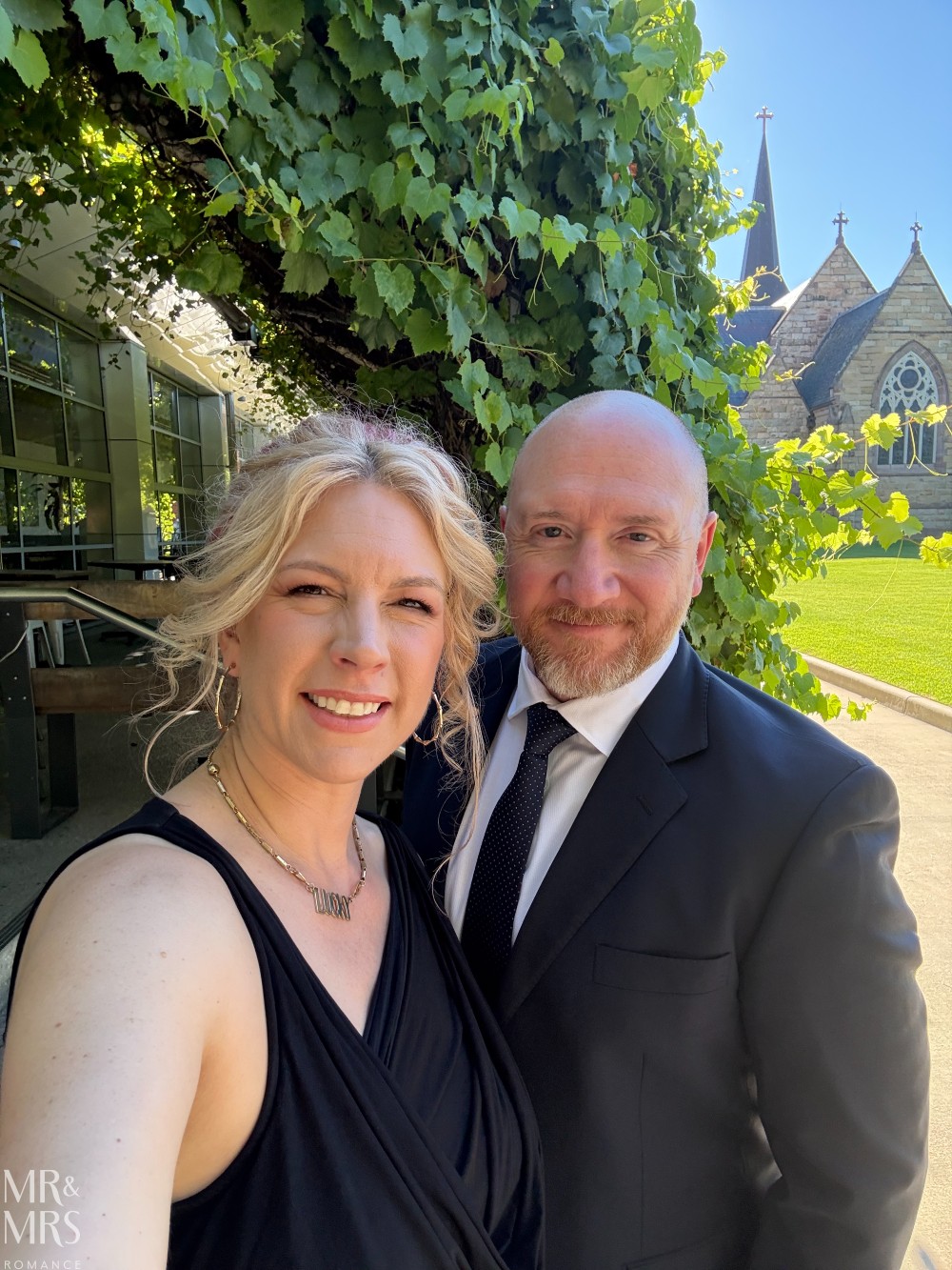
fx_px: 843
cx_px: 476
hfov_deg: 58.9
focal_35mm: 23
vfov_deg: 73.9
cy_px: 635
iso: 50
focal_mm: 2.69
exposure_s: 1/167
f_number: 1.9
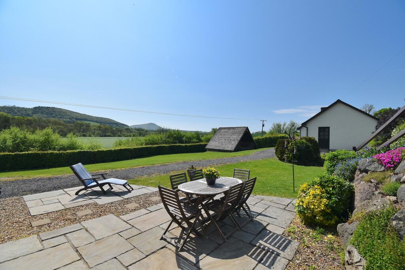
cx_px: 202
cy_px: 135
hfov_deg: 100.4
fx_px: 169
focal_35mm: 15
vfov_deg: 77.3
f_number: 9
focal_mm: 10
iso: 100
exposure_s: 1/320
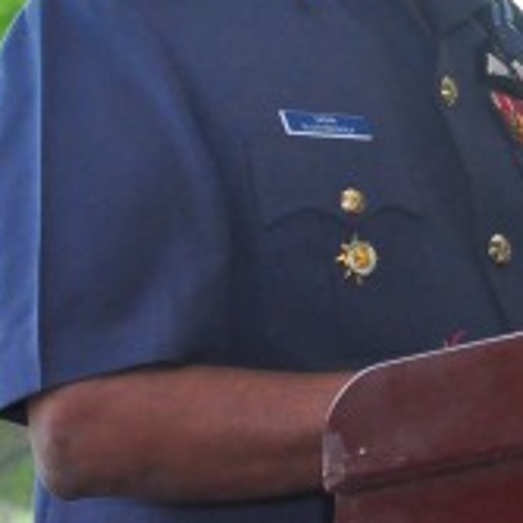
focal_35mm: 206
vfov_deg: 8.4
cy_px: -63
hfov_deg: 8.4
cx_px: 723
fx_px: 3513
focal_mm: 45
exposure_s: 1/80
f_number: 6.3
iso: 1600
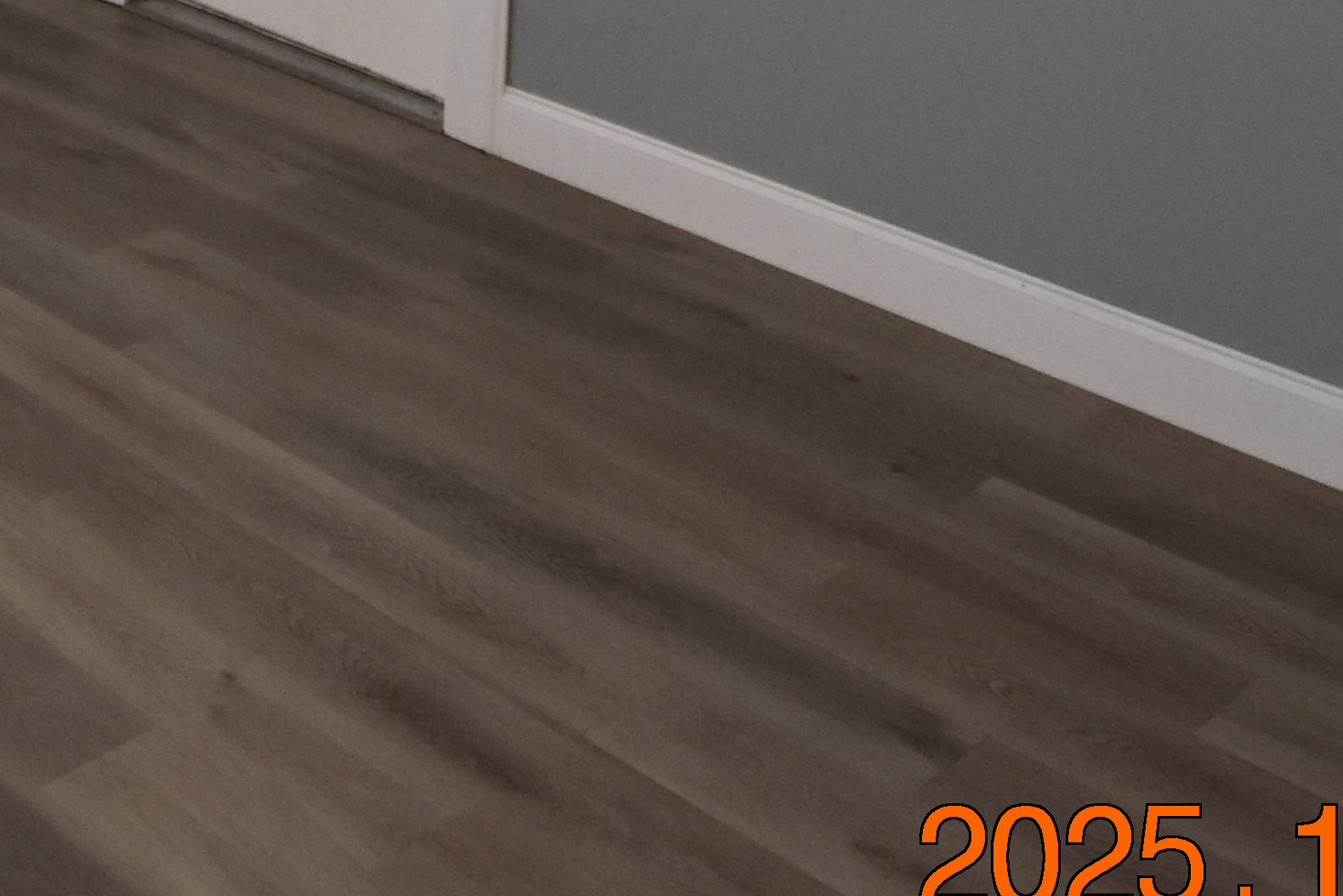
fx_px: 2126
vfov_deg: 19.5
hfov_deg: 32.1
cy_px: -587
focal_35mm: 57
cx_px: -21
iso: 800
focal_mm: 10
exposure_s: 1/180
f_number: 3.5
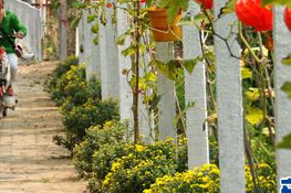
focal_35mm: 385
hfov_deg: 5.3
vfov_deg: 3.6
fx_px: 3108
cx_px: -1
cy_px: -29
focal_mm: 75
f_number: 5
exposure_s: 1/500
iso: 250
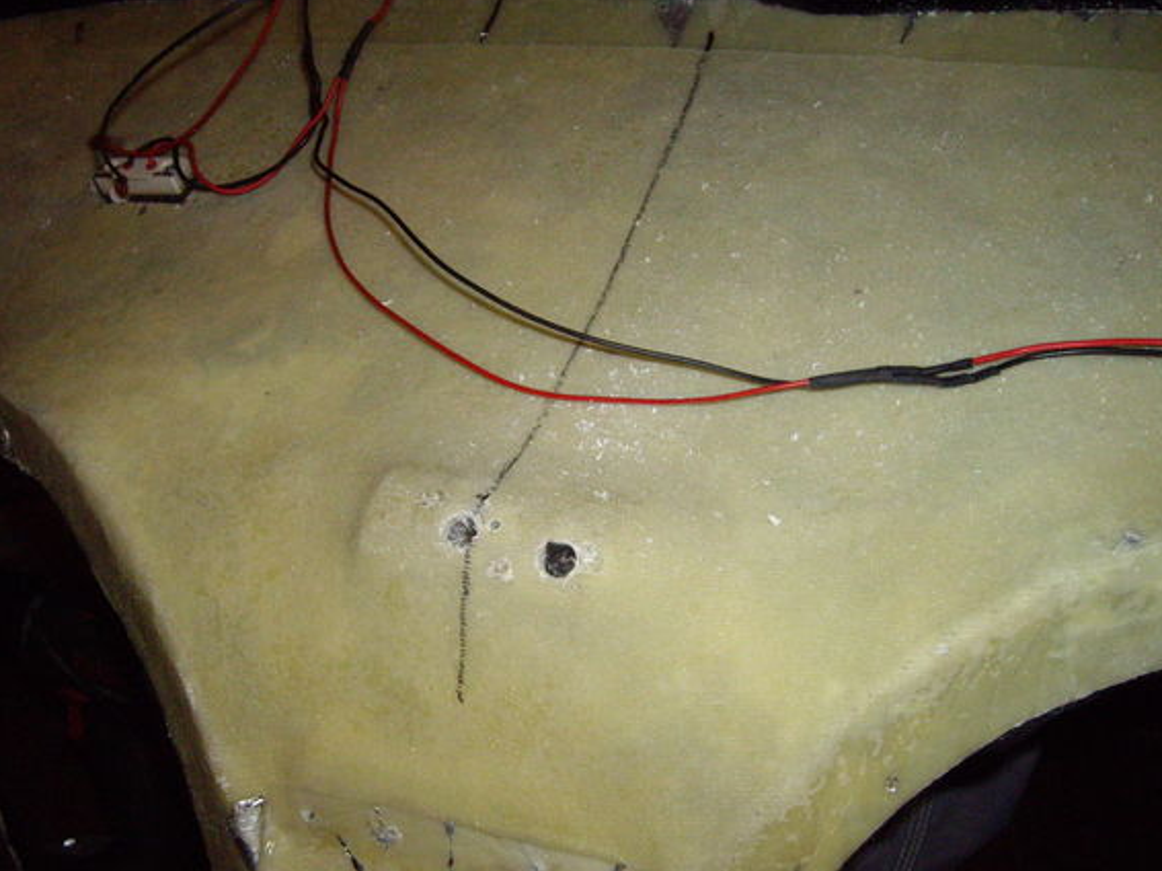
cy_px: 477
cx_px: 554
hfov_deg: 43.9
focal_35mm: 43
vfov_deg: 33.5
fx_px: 1443
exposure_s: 1/40
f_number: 2.7
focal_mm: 6.2
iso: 400
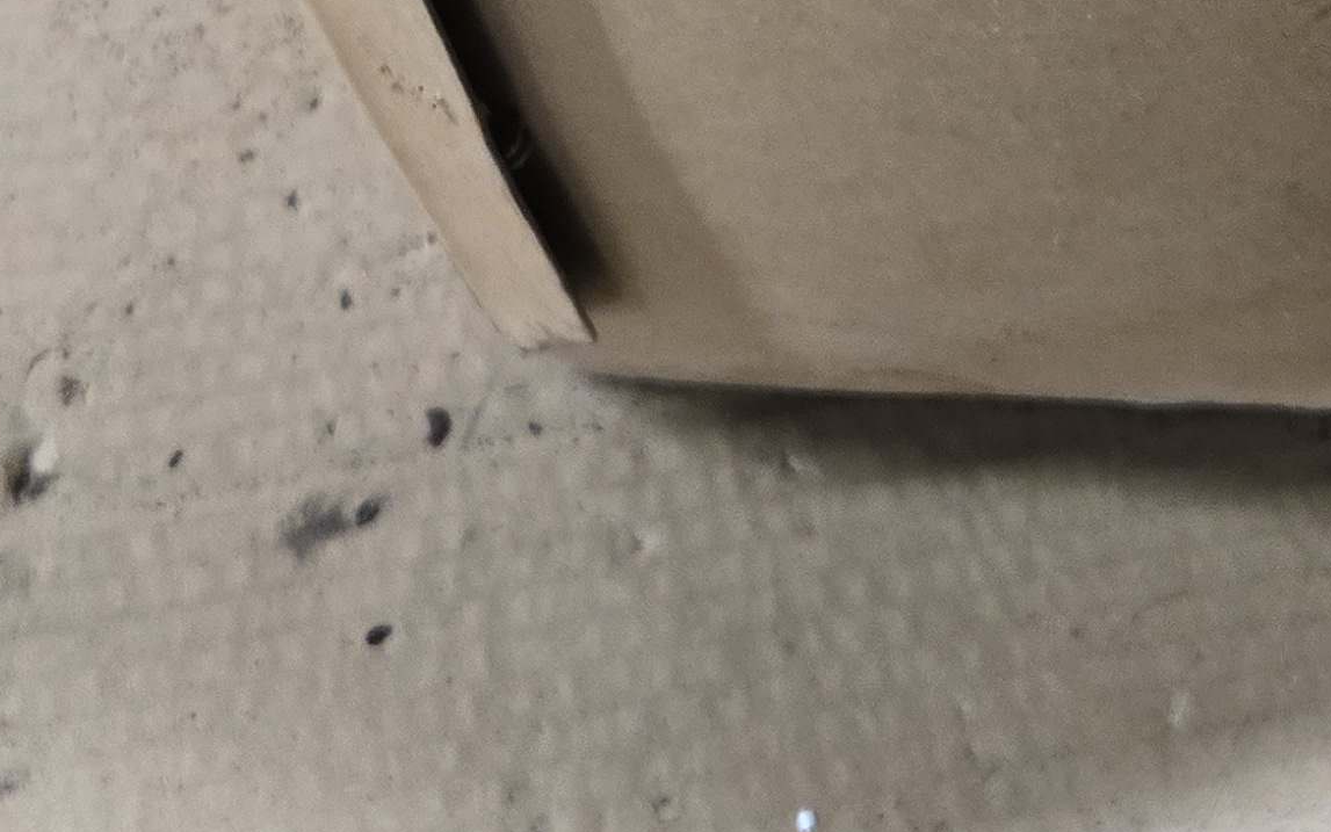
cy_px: -421
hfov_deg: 24.3
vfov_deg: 14.3
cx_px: 761
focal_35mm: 85
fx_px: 3083
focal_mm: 5.4
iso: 640
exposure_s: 1/120
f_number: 1.8
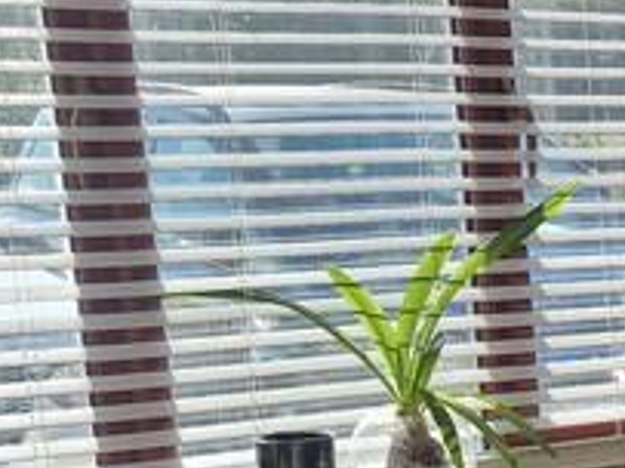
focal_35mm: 116
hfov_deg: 14.6
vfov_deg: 12.5
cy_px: 523
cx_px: 1167
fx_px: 2093
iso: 50
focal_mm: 6.4
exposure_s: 1/316
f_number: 1.8
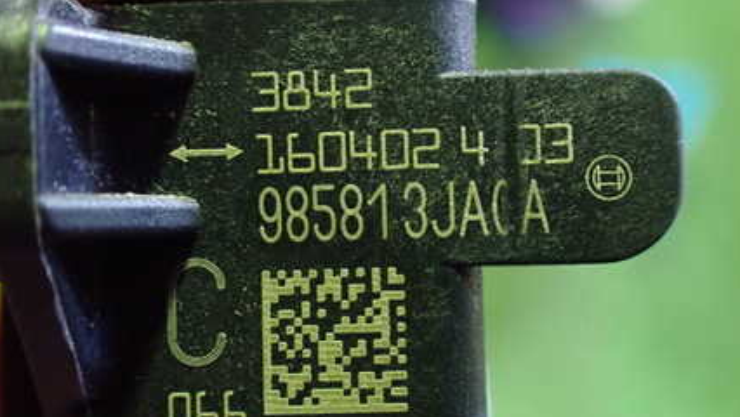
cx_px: 365
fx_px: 903
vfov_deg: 26.0
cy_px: 221
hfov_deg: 44.6
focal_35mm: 46
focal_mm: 5.4
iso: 800
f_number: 2.3
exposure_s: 1/30
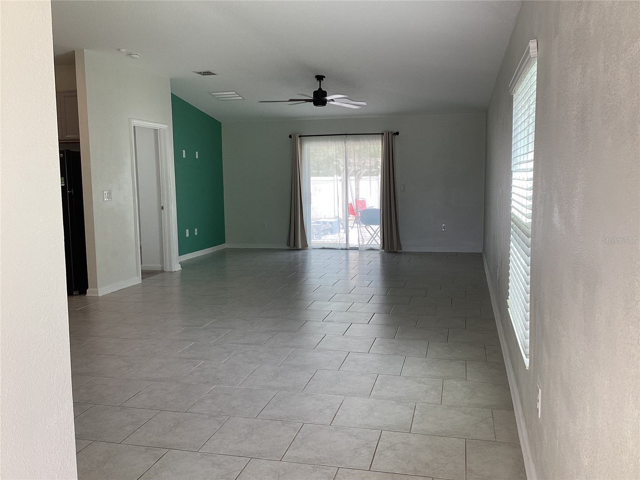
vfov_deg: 45.4
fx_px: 573
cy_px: 240
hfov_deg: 58.4
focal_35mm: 31
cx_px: 320
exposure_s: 1/120
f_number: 2.4
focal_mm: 3.3
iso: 40
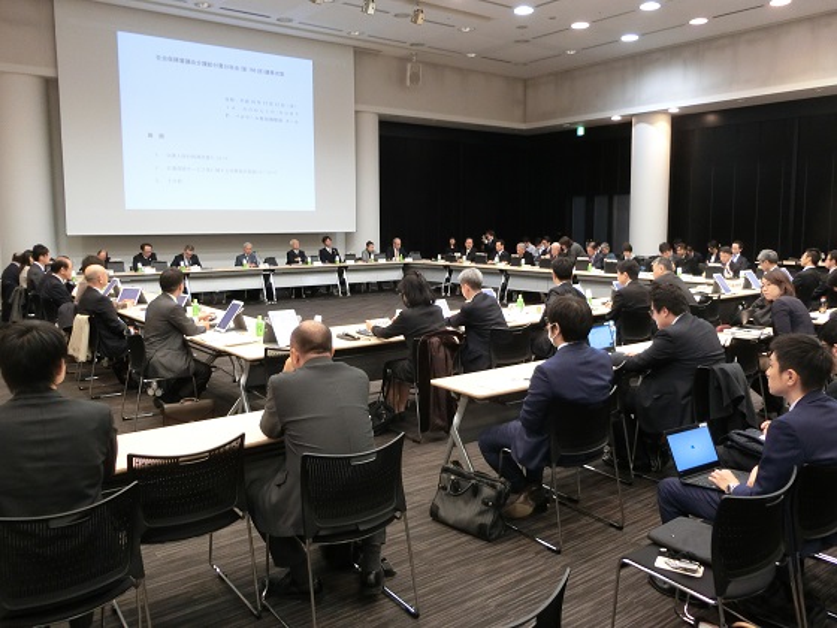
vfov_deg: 48.2
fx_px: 701
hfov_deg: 61.7
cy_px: 314
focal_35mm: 29
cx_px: 418
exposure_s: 1/30
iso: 400
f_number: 3.7
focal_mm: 5.2
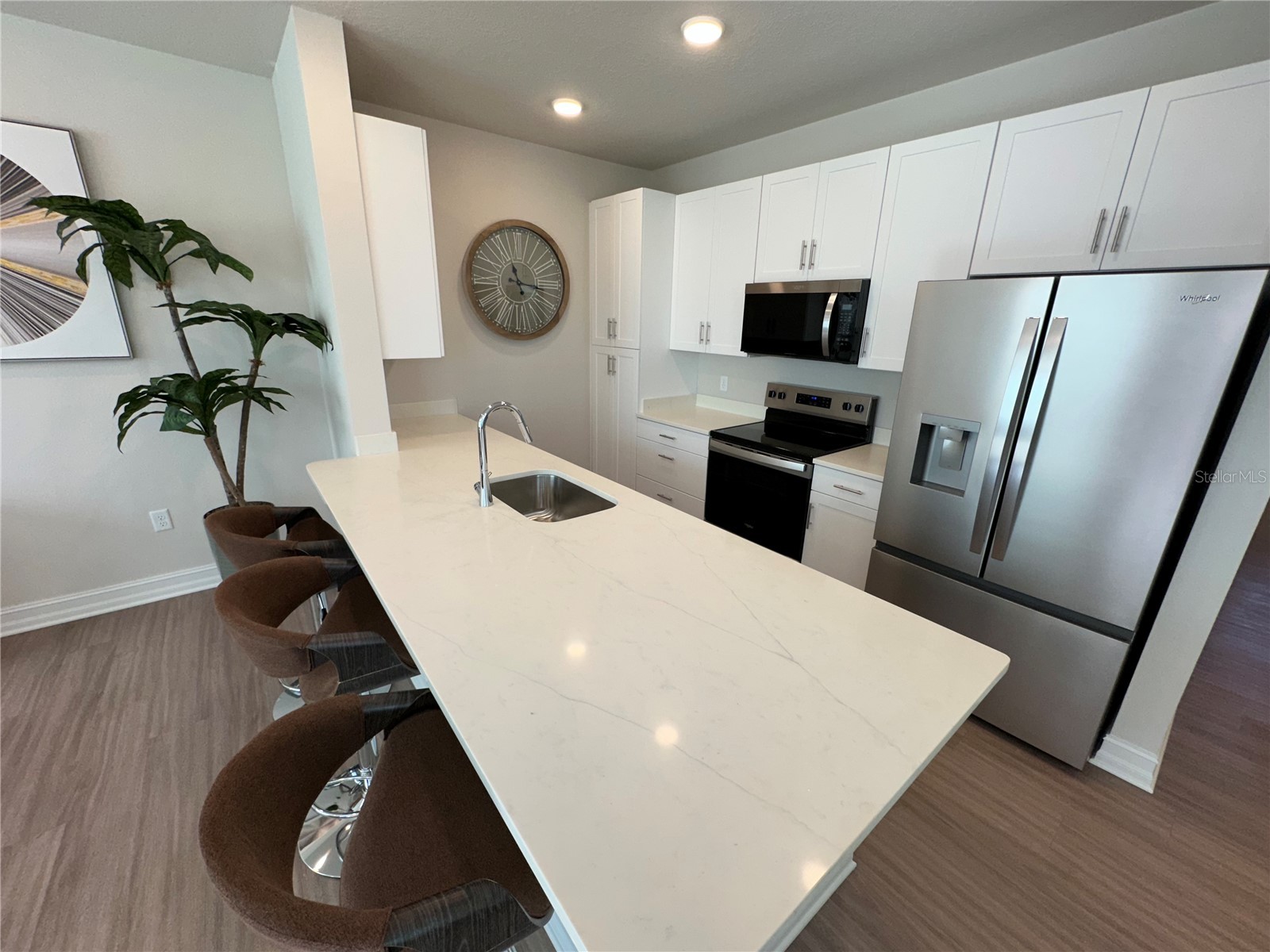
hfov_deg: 102.1
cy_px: 476
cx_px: 635
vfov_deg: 85.7
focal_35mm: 14
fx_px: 514
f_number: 2.2
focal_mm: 2.22
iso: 64
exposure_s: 1/120
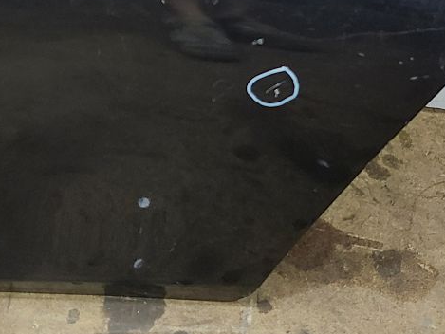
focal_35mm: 71
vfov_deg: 19.8
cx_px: 115
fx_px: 913
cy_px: -31
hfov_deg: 27.1
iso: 200
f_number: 1.8
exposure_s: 1/33
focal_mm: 5.23
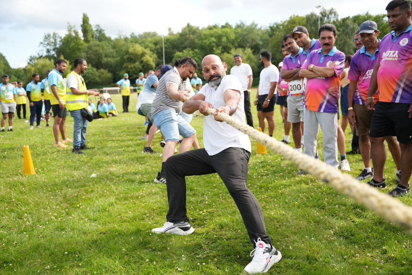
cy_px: 138
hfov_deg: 55.4
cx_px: 206
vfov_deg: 38.6
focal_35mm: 34
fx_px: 392
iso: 250
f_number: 2.8
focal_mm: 34.3
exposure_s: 1/1250
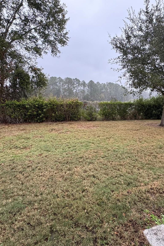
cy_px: 123
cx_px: 110
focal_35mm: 20
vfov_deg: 84.0
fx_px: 137
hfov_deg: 60.5
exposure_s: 1/99
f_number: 2.2
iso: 125
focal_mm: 2.22
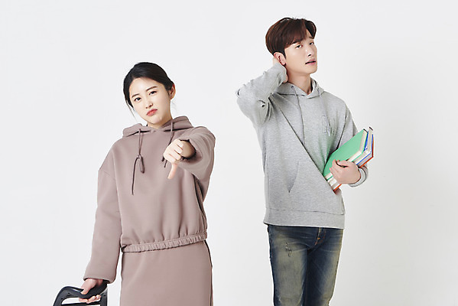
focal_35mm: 70
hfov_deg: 28.8
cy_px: 153
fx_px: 891
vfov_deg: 19.5
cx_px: 229
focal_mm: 70
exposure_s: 1/125
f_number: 13
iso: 100
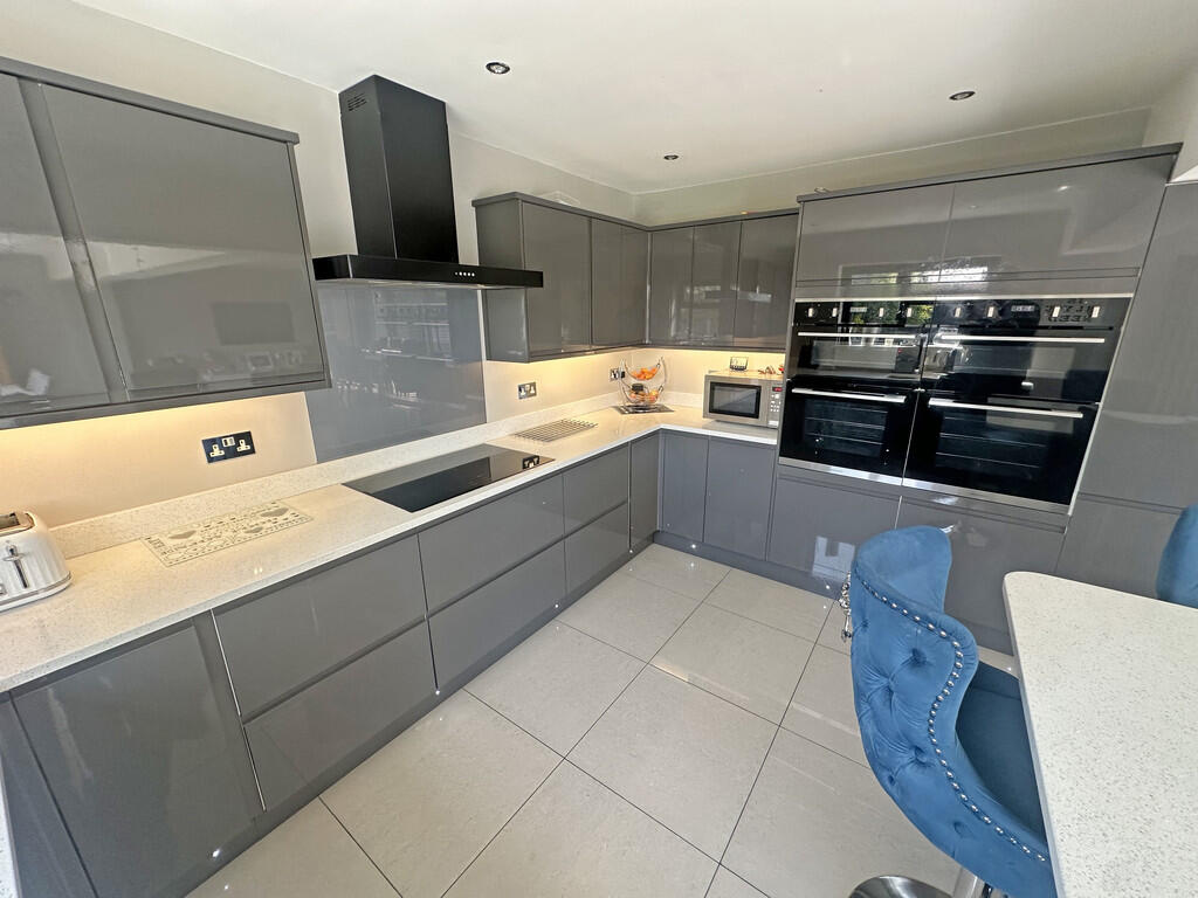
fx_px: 485
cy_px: 449
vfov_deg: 85.7
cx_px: 599
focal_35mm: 14
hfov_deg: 102.1
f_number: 2.2
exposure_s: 1/99
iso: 125
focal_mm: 2.22
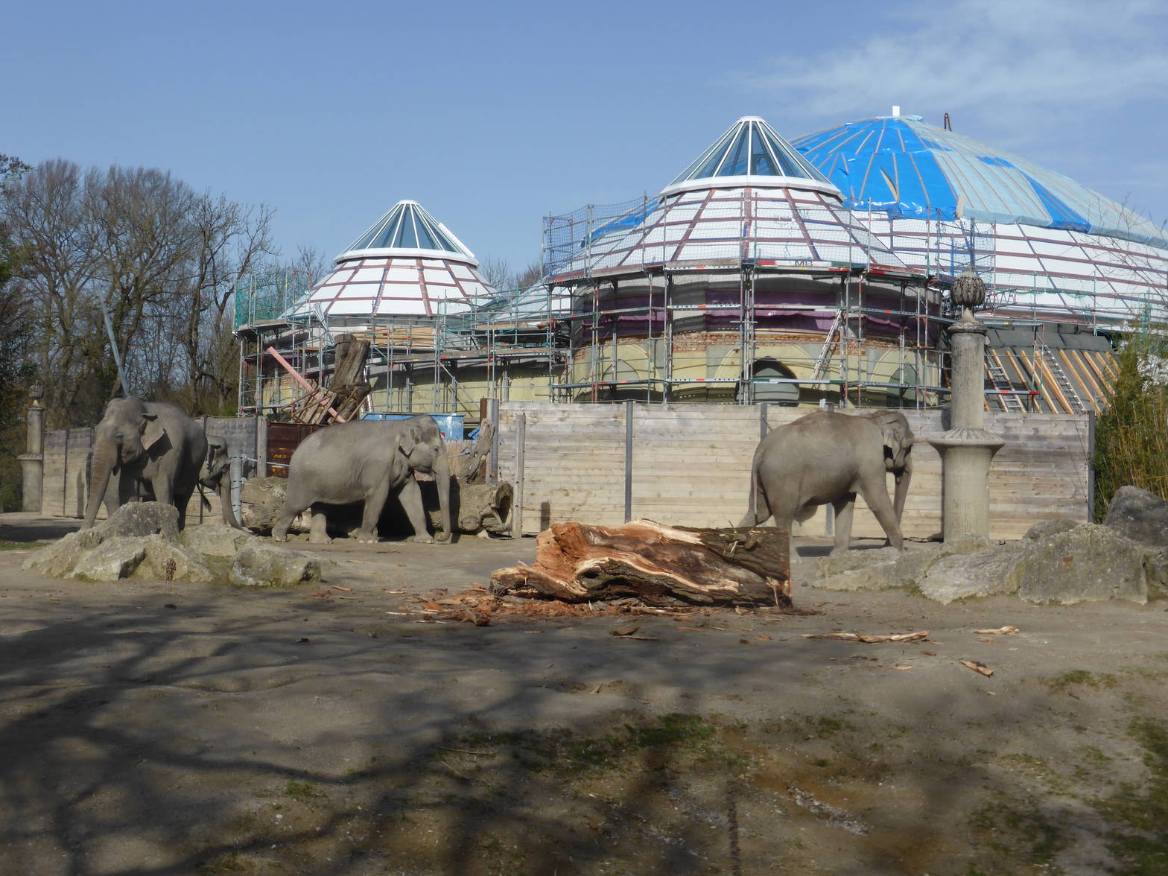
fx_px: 1687
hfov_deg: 38.2
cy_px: 440
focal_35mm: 50
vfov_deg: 29.1
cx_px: 591
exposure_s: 1/1000
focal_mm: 8.5
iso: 100
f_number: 4.2
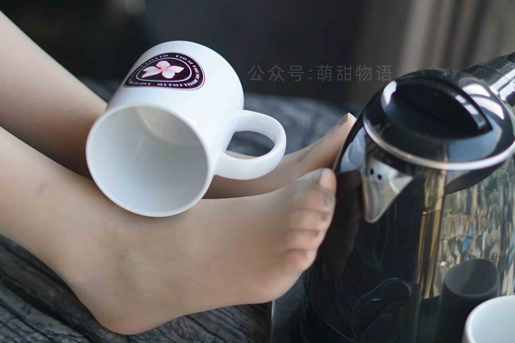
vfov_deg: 15.7
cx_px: 212
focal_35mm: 87
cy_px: 208
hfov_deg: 23.4
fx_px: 1244
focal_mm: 50
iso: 400
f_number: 2
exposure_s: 1/800
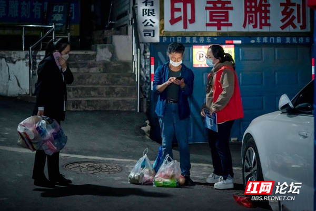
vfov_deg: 18.2
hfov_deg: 27.0
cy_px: 106
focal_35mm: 75
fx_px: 659
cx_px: 158
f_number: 4
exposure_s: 1/60
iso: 3200
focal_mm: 75
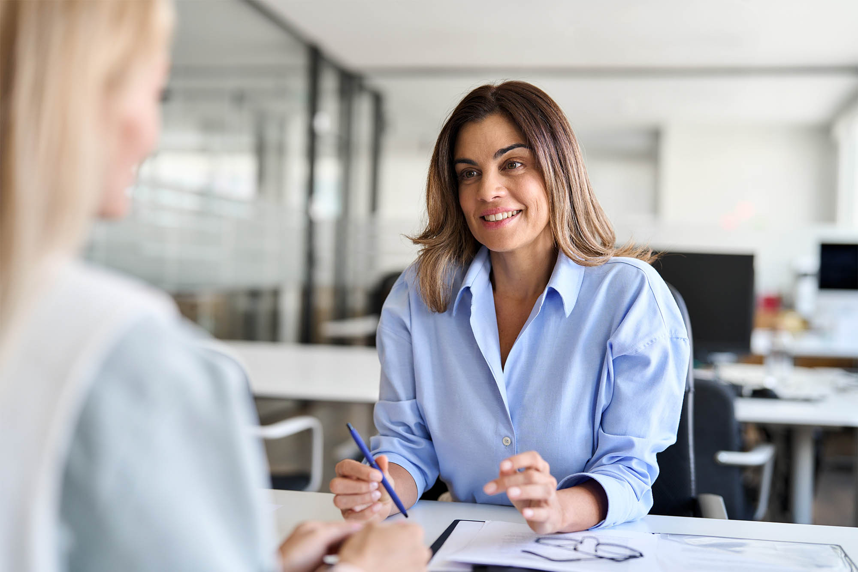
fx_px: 1191
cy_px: 286
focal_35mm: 50
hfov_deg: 39.6
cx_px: 429
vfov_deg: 27.0
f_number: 1.8
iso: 200
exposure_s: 1/400
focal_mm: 50
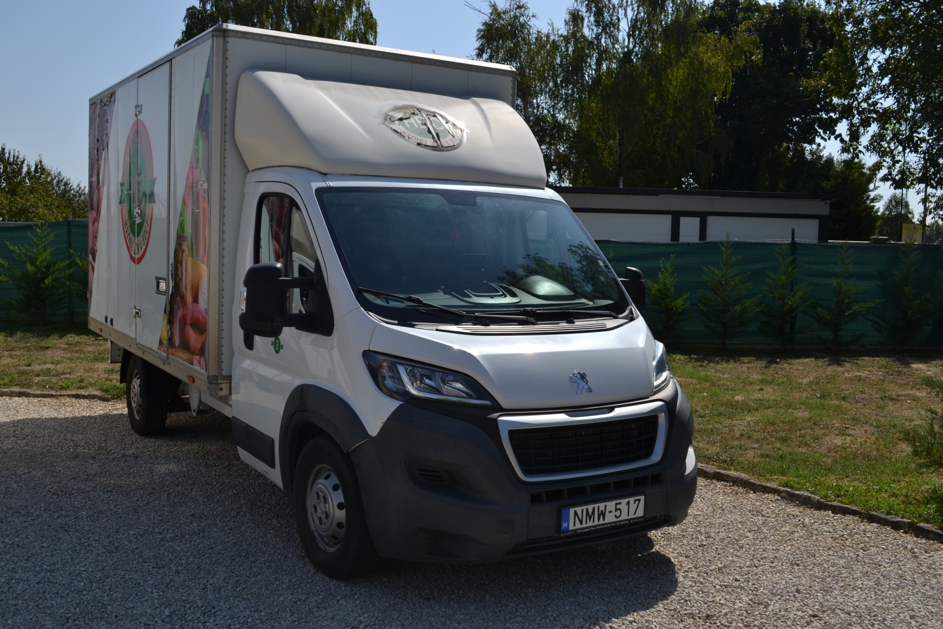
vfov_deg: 40.0
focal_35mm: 33
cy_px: 314
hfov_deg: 57.2
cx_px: 472
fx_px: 864
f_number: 10
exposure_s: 1/400
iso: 100
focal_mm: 22
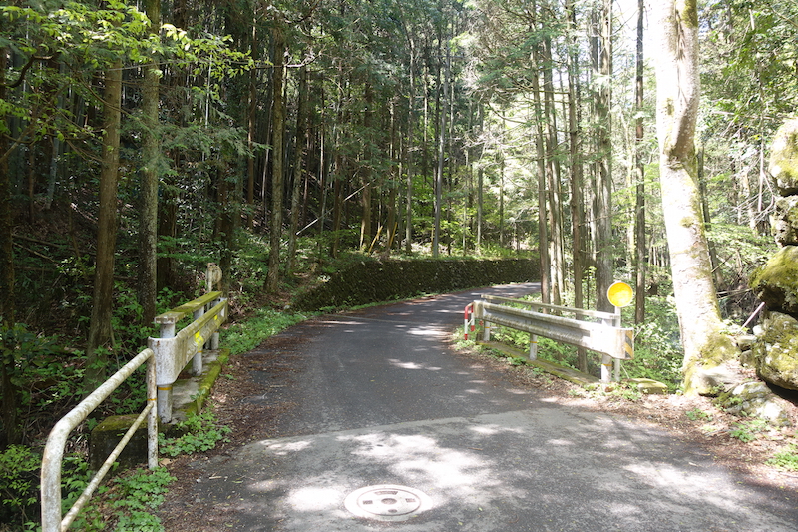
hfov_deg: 73.8
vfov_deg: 53.1
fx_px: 532
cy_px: 266
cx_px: 399
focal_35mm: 24
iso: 125
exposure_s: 1/60
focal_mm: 8.8
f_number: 2.8
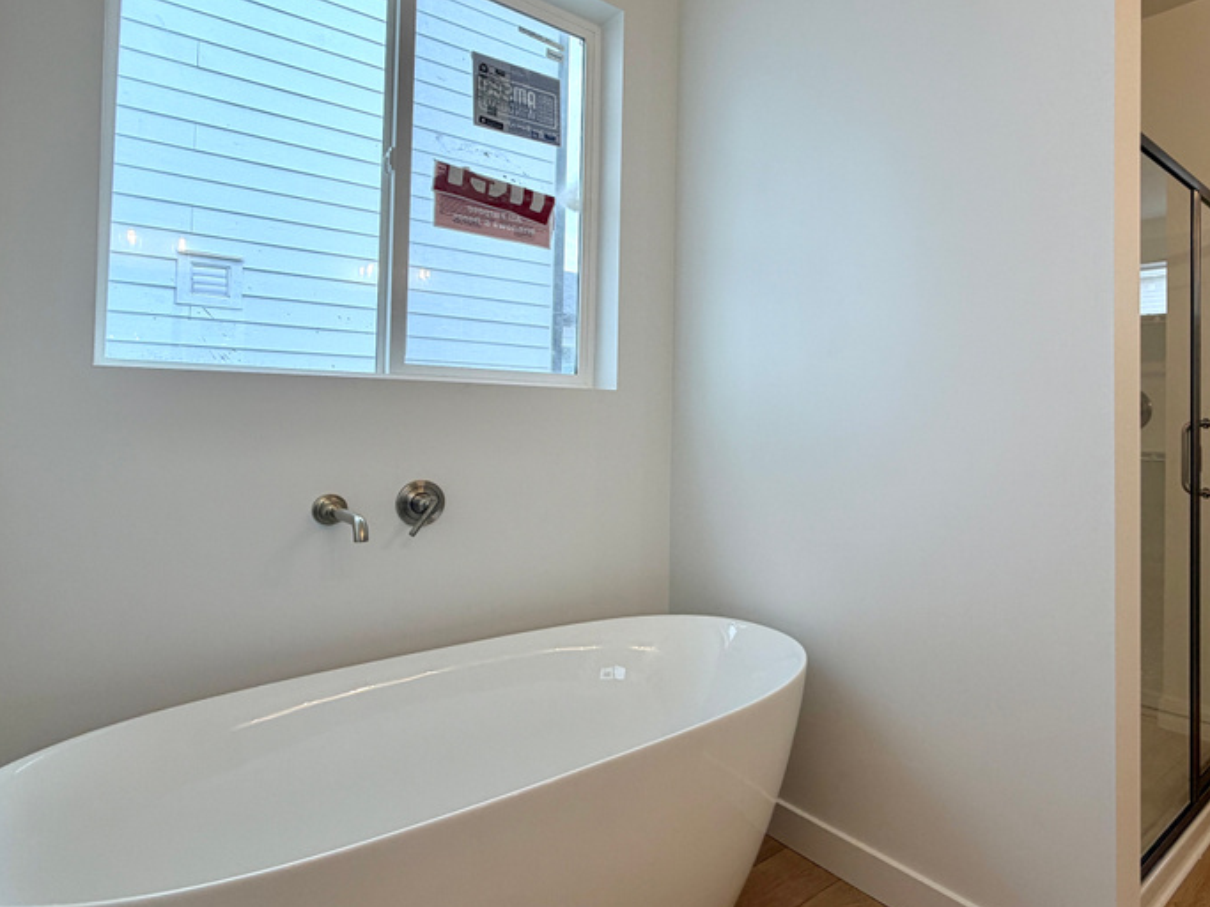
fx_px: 734
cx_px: 760
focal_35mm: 21
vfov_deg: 63.3
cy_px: 406
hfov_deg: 77.5
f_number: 2.2
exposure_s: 1/120
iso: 50
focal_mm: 2.22
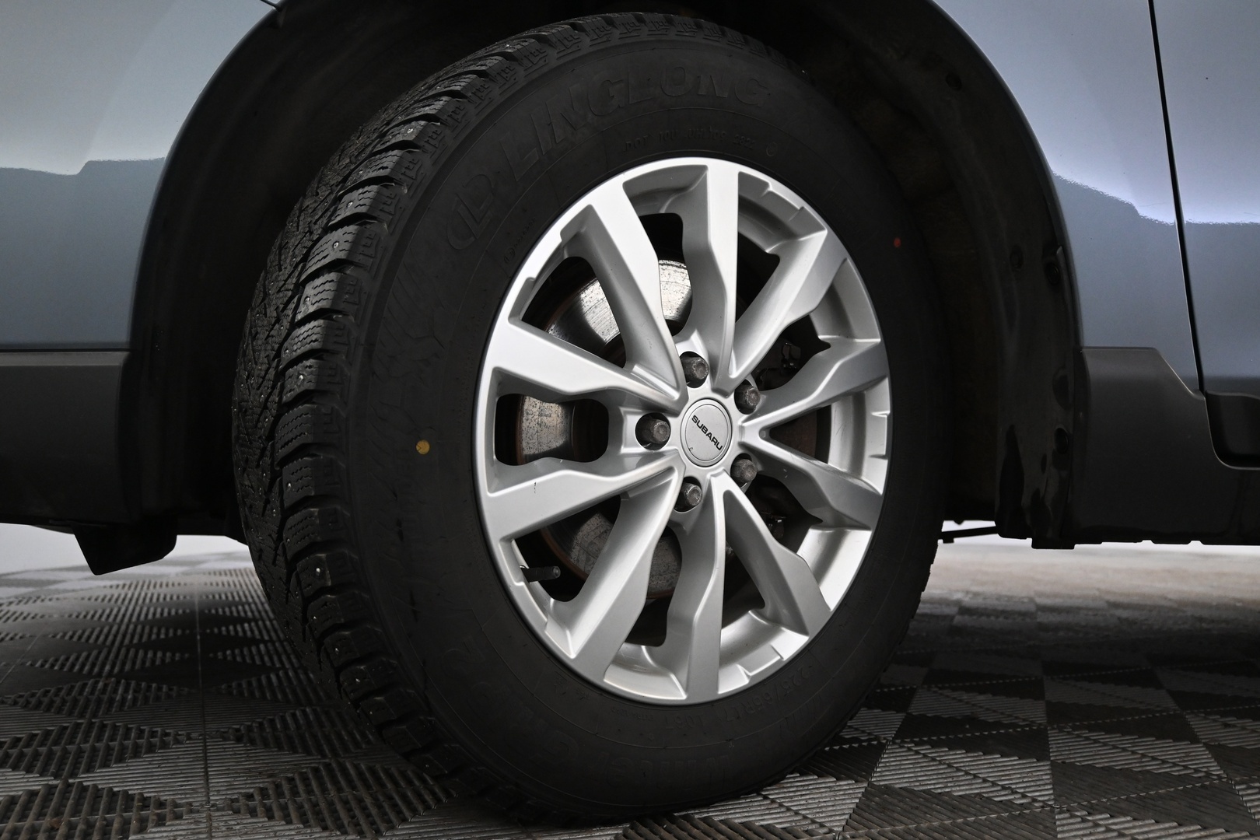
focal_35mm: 29
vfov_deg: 44.6
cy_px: 420
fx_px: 1024
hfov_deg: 63.2
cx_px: 630
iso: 1600
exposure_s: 1/30
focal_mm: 19.5
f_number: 3.8
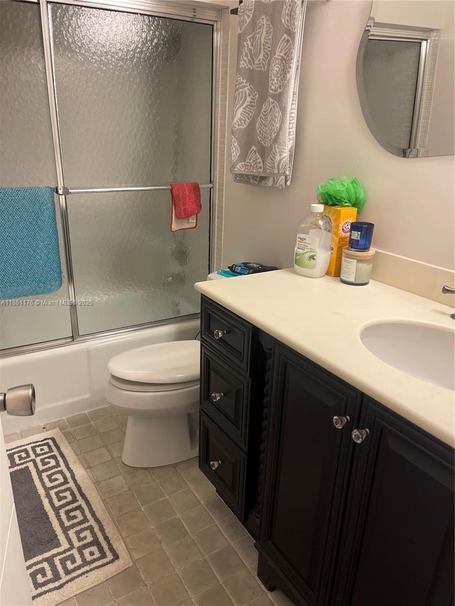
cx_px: 228
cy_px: 303
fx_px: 438
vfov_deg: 69.4
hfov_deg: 54.9
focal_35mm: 25
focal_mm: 5.1
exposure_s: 1/60
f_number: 1.6
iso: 80
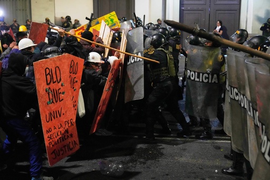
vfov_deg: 25.5
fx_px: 397
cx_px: 135
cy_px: 90
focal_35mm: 53
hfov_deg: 37.5
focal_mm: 53
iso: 6400
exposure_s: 1/250
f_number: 2.8
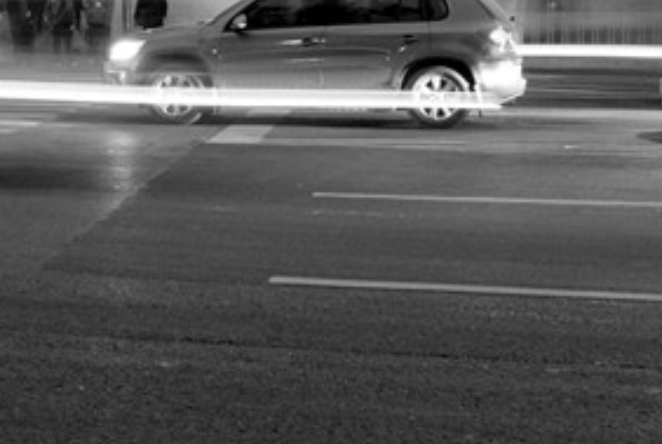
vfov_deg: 15.9
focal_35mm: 85
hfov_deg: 22.8
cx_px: -14
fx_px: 1565
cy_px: 41
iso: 500
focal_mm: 20
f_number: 8
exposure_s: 1.3
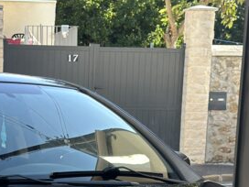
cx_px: 32
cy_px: 274
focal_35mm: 141
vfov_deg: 10.2
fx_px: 1014
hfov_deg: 13.9
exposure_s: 1/489
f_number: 1.78
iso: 64
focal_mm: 6.86
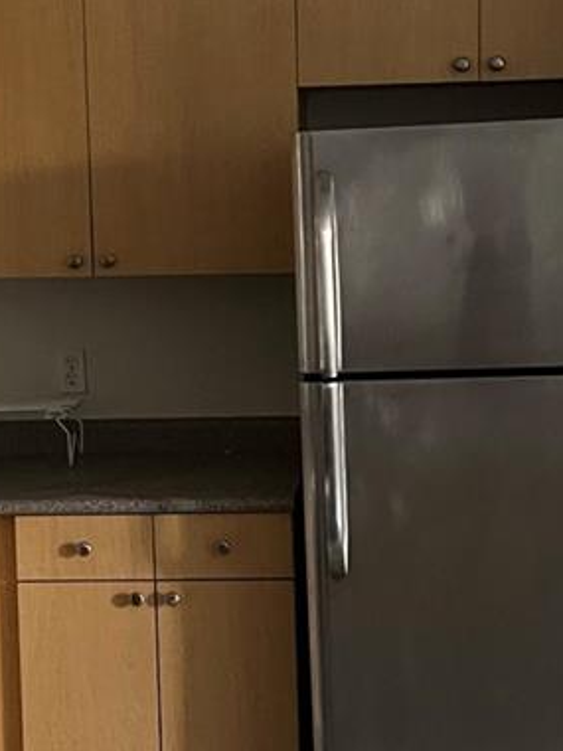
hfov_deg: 18.0
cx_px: 261
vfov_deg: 23.8
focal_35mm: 82
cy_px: 358
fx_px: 1778
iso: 640
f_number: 1.5
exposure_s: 1/34
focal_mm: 5.7
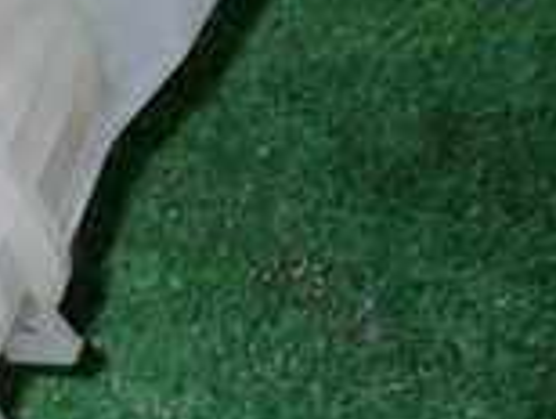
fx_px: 2381
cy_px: 58
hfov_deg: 12.0
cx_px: -520
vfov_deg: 10.0
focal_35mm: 148
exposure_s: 1/40
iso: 250
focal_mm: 6.83
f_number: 8
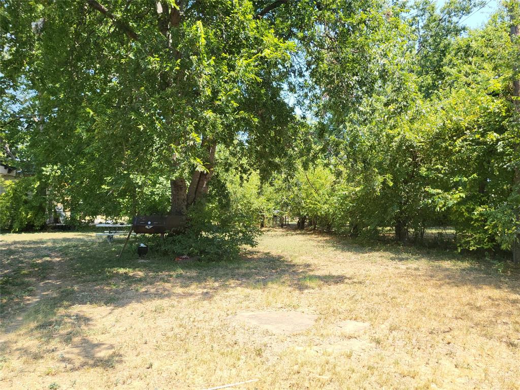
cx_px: 260
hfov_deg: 67.3
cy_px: 195
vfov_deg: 53.1
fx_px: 391
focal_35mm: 26
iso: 50
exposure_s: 1/836
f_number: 1.8
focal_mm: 4.25
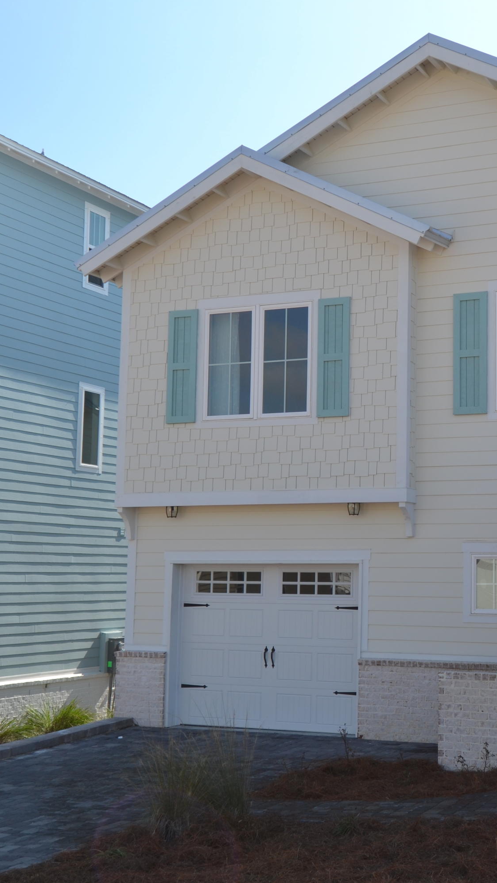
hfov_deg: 22.6
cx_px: 437
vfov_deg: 39.9
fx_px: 1218
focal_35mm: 52
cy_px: 442
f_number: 9
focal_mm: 22
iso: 100
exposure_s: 1/320
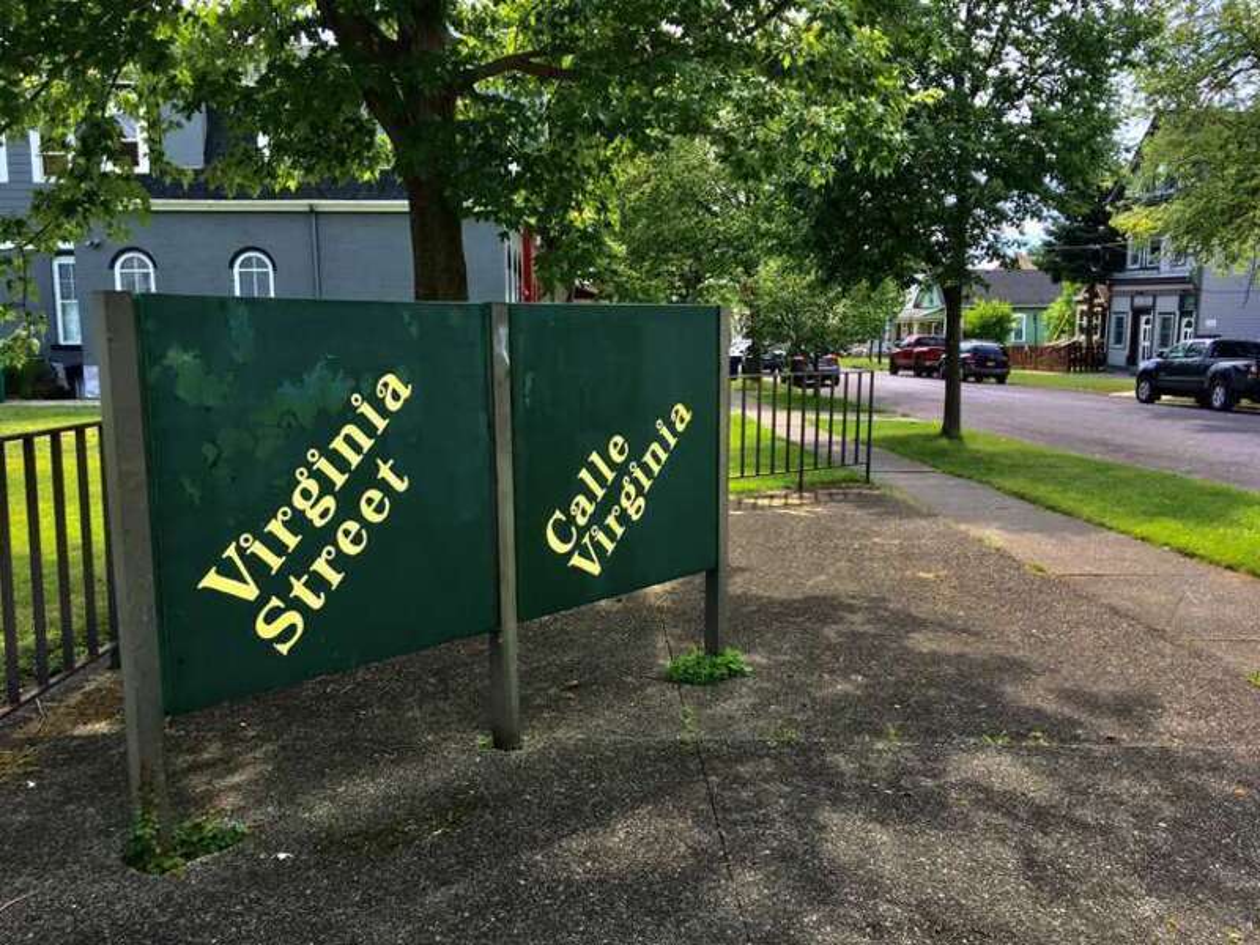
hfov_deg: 61.7
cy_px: 472
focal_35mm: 29
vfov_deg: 48.2
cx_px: 630
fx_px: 1056
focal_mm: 4.15
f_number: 2.2
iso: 25
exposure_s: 1/334
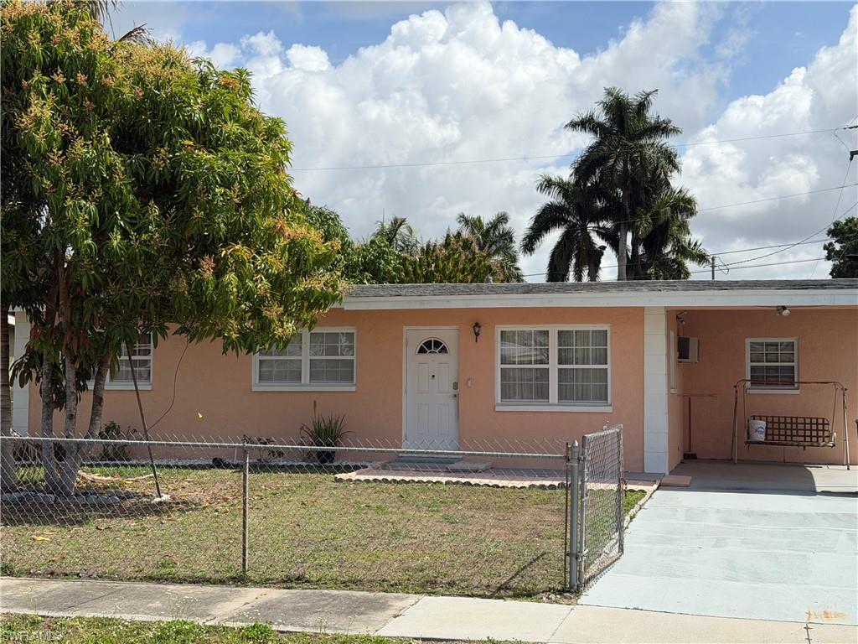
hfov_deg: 39.7
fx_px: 1190
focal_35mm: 48
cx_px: 429
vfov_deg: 30.3
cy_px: 322
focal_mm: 6.76
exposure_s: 1/6536
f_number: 1.78
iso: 64
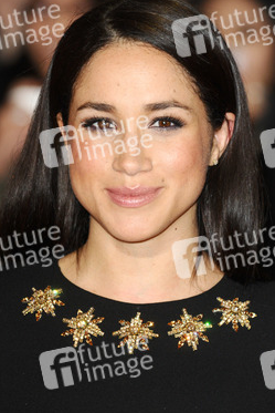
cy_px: 197
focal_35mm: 298
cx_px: 129
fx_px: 3406
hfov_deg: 4.6
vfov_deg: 6.9
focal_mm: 185
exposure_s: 1/200
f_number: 4.5
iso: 640
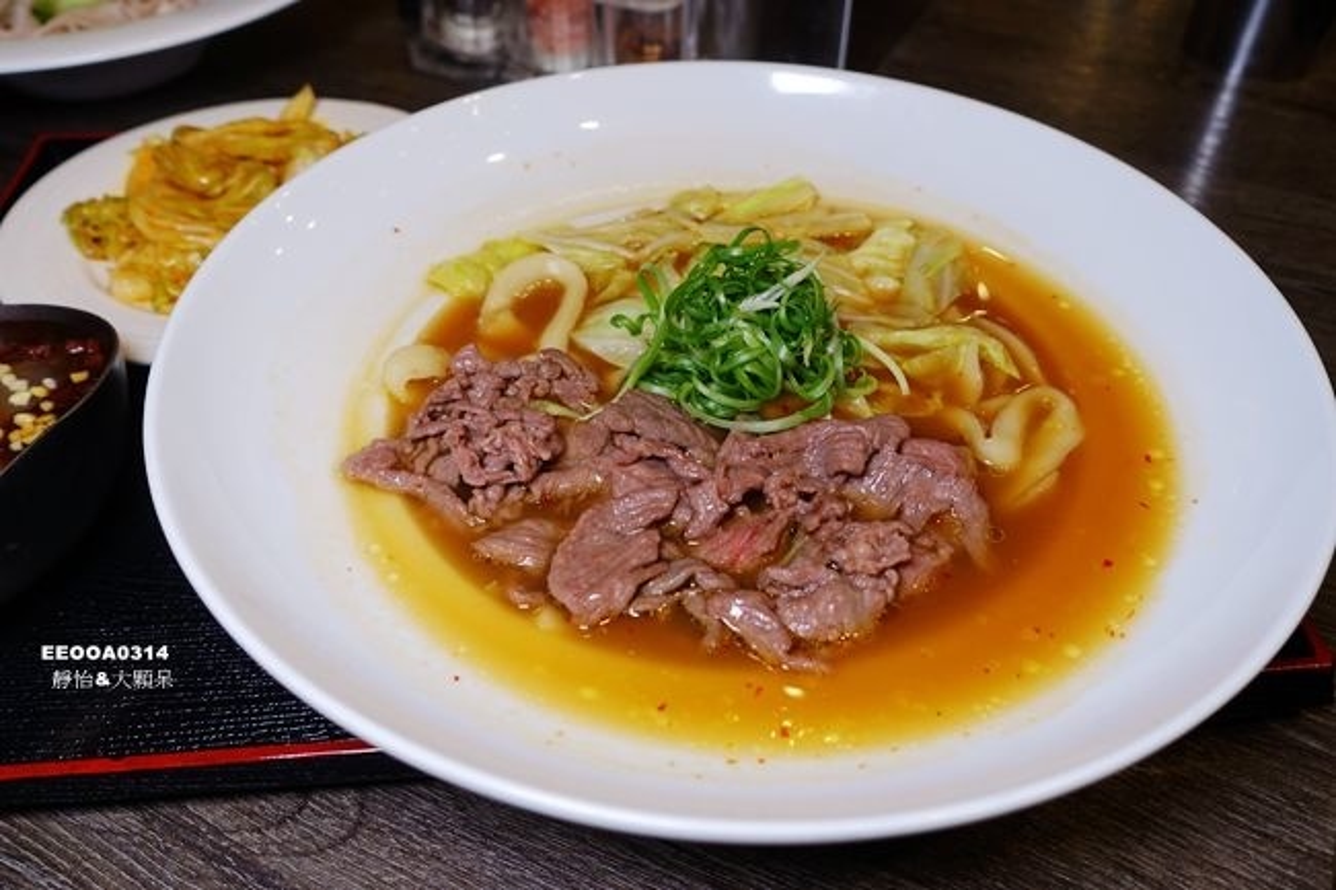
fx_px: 1150
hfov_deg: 60.3
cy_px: 445
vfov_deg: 42.3
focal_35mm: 31
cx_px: 668
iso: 125
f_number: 2.8
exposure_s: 1/60
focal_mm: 11.22
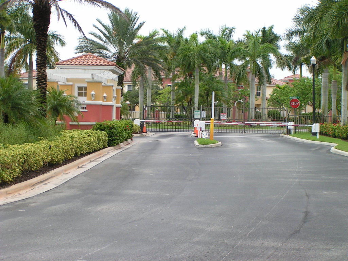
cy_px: 130
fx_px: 794
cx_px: 174
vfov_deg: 18.7
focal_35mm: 79
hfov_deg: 24.7
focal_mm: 12.1
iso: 50
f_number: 5
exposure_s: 1/200
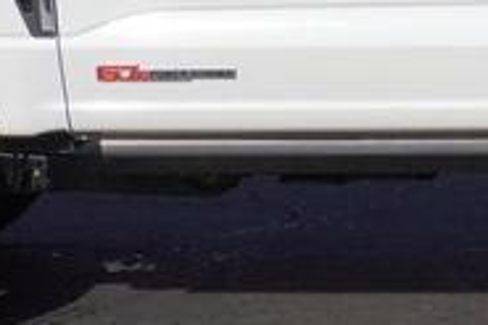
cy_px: 55
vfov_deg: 5.3
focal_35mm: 258
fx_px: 3491
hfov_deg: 7.9
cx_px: 707
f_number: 11
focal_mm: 31
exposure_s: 1/250
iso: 100
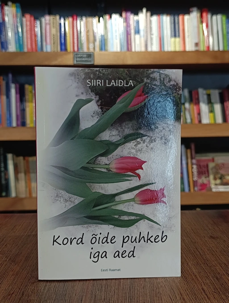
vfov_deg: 45.7
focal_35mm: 41
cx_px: 114
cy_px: 152
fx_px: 361
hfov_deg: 35.2
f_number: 1.65
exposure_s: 1/100
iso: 265
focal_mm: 6.11
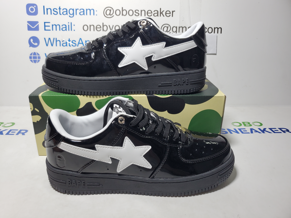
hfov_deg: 67.3
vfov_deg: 53.1
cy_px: 109
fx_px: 219
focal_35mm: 26
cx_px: 146
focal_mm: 4.3
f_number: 1.5
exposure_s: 1/337
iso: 50
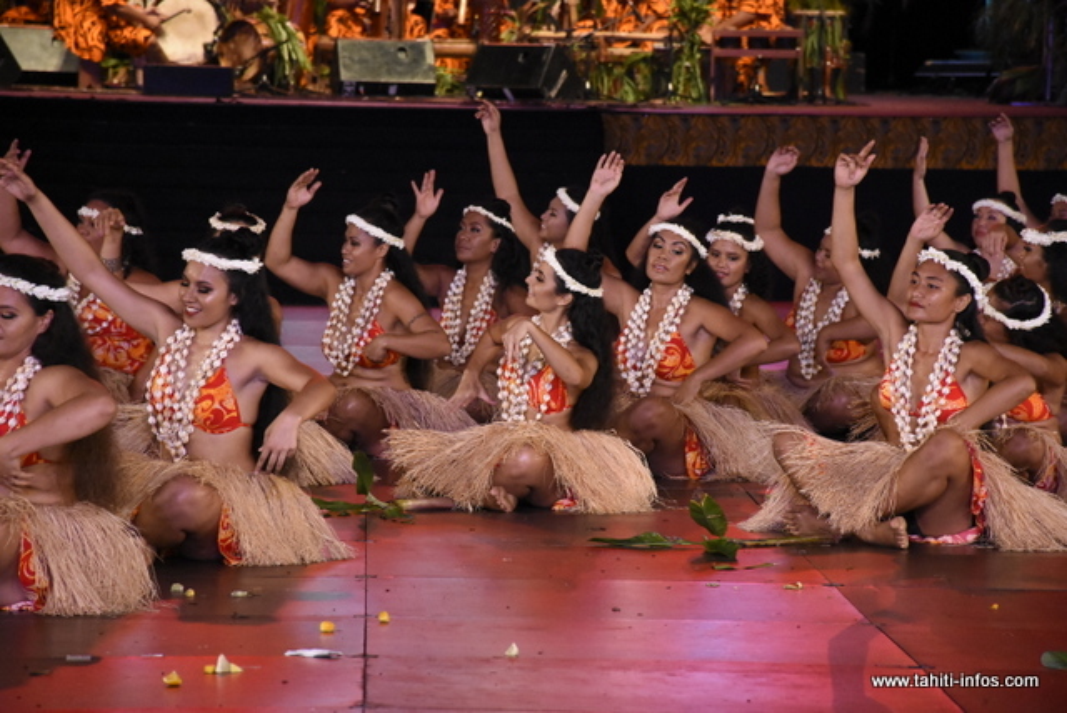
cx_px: 534
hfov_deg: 9.8
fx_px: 6230
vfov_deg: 6.6
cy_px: 356
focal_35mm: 210
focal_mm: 140
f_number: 7.1
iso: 6400
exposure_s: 1/400
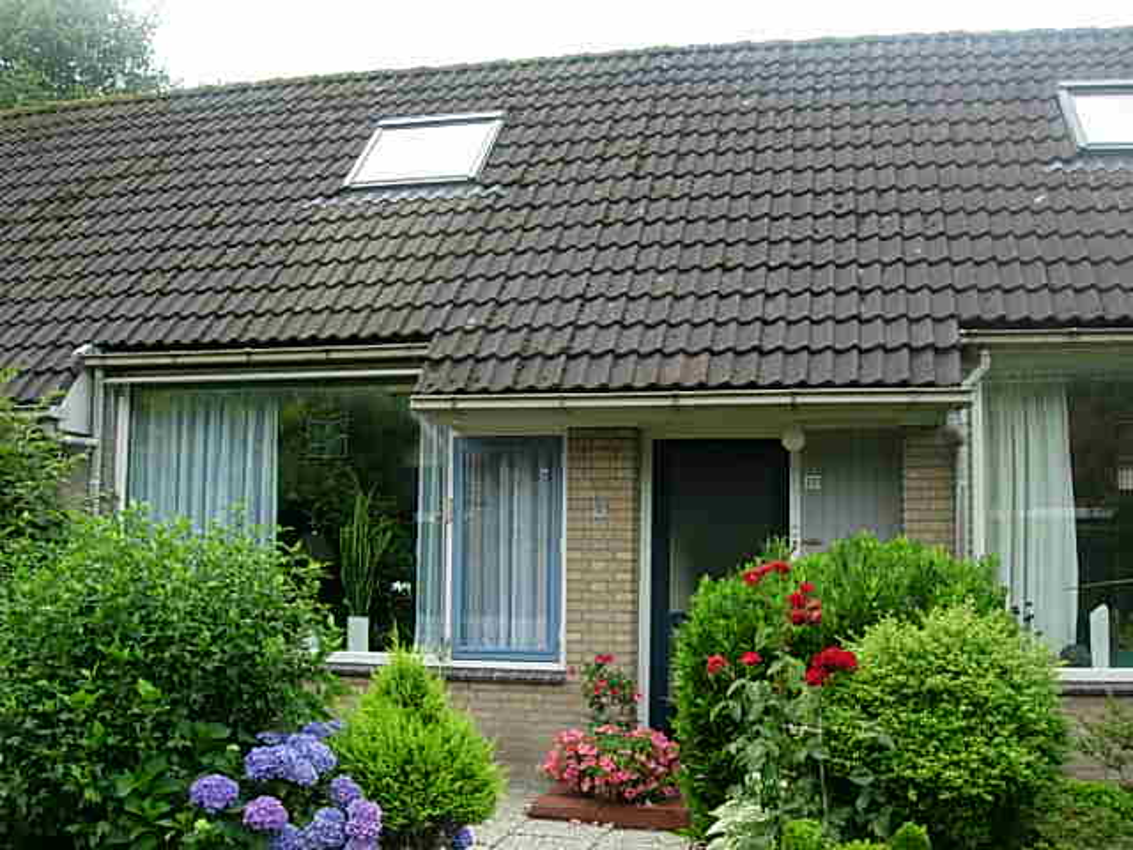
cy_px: 425
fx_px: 1244
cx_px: 566
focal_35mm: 38
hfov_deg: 49.0
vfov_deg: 37.7
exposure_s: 1/203
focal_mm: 7.8
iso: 79
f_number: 4.8
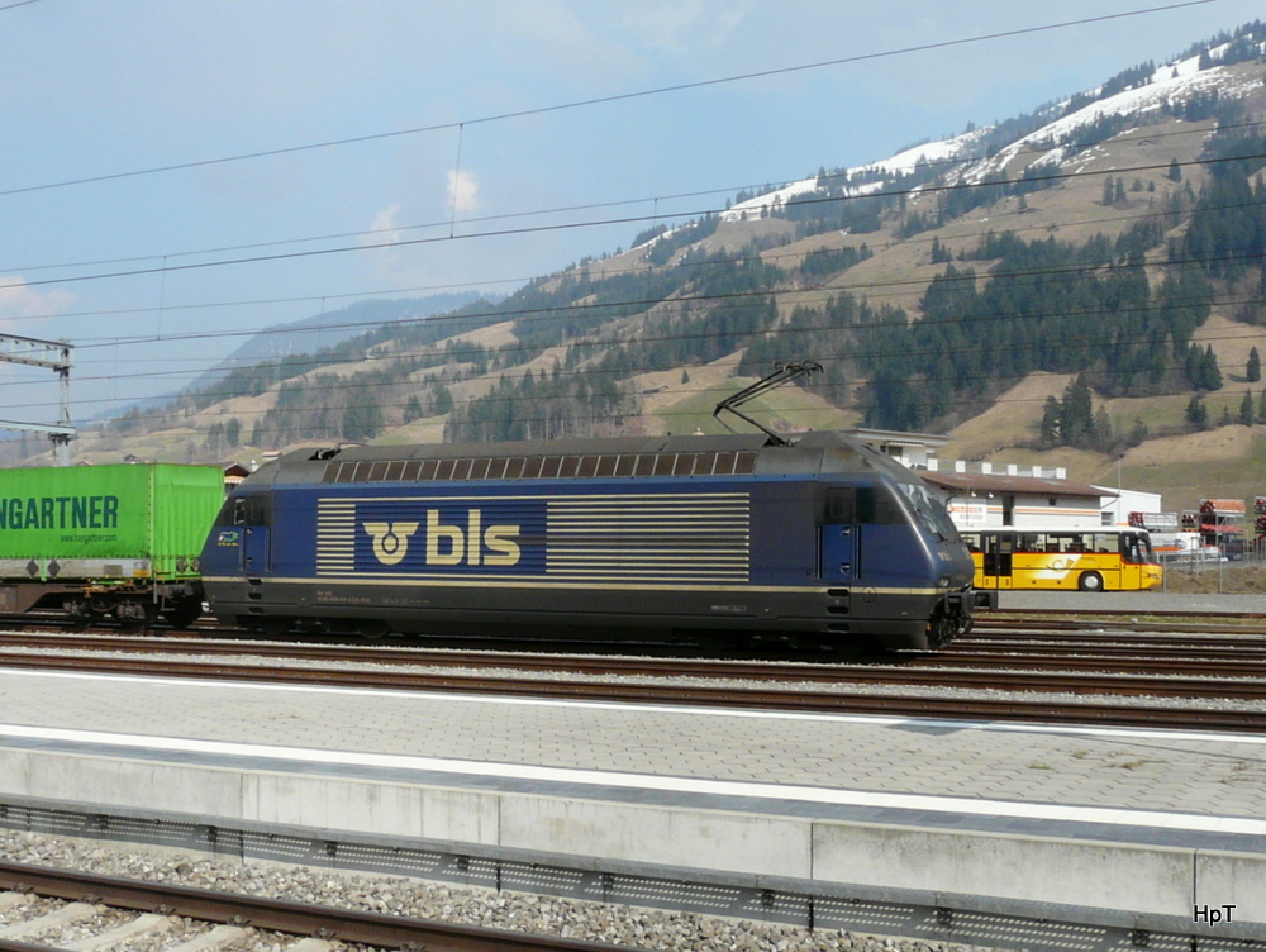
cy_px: 476
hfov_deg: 63.4
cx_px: 633
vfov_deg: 49.8
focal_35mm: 28
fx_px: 1025
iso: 100
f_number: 6.3
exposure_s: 1/400
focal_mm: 4.6
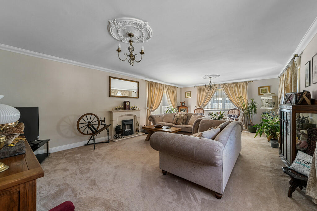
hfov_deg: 104.3
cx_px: 158
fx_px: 123
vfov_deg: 81.1
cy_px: 106
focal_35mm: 14
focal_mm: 14
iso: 400
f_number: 8
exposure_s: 1/5
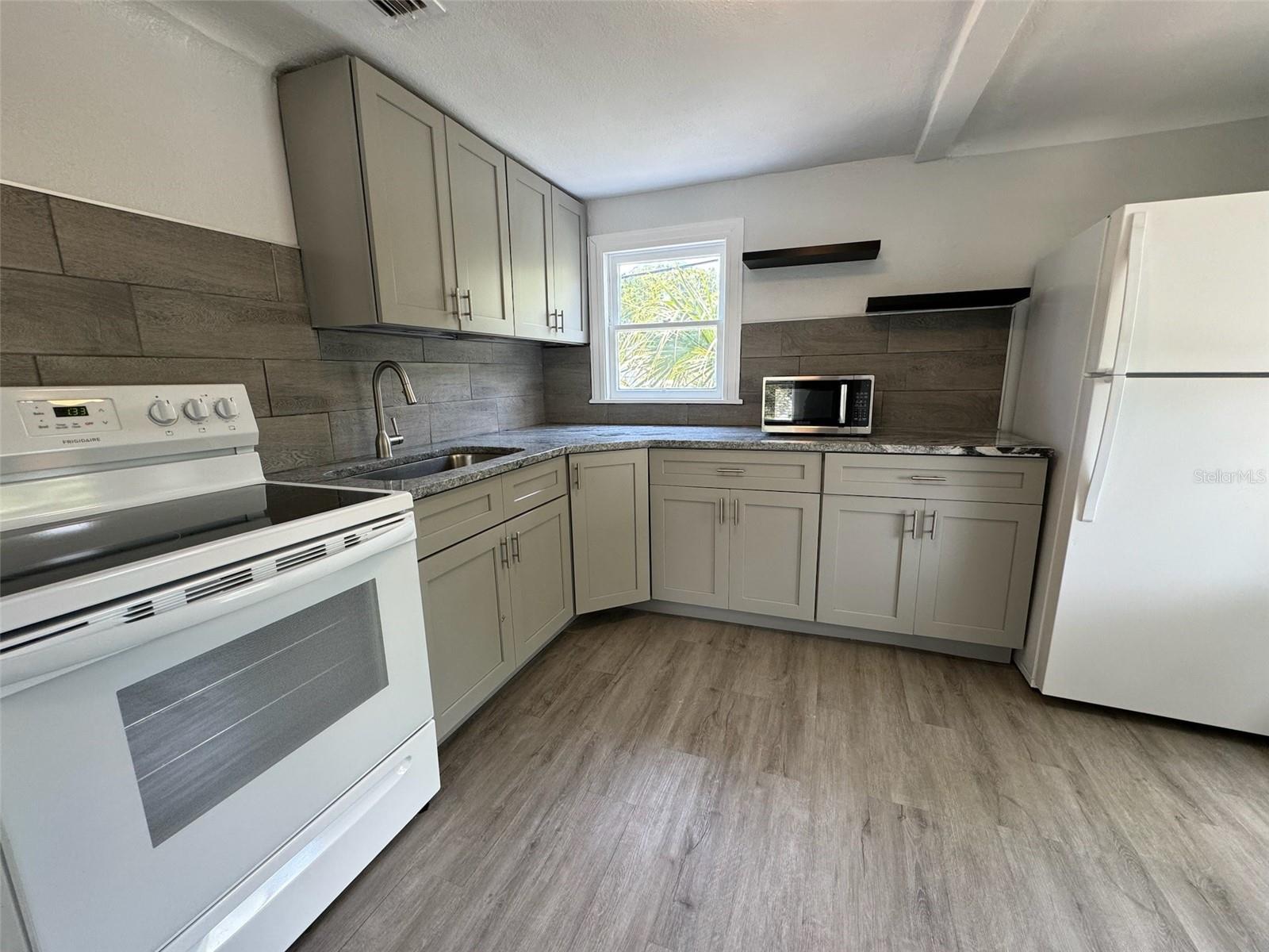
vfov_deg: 85.7
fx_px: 513
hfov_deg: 102.1
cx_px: 634
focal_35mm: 14
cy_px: 476
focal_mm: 2.22
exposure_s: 1/120
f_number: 2.2
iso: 160
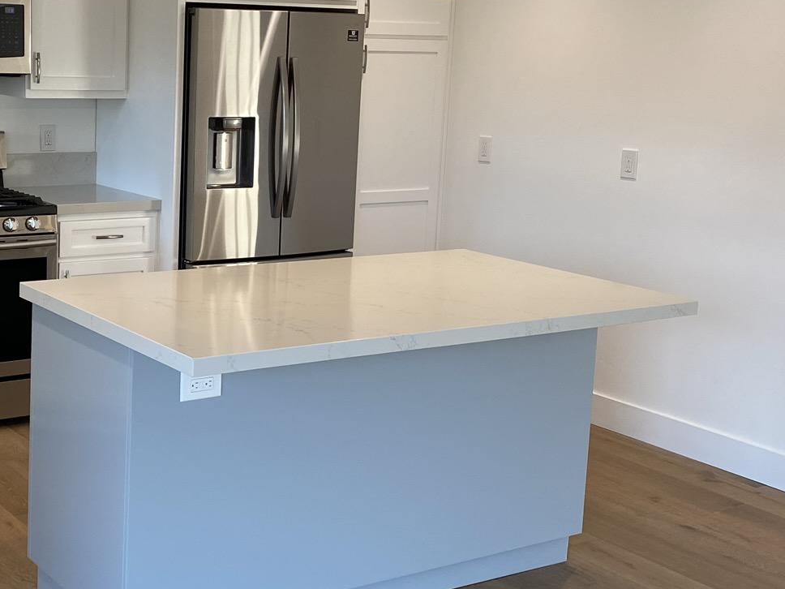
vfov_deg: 26.5
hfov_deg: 34.1
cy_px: 239
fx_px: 1247
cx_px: 182
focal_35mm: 55
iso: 100
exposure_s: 1/120
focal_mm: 4.25
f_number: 1.8
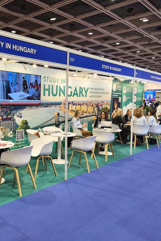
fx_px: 215
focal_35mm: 32
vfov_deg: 58.7
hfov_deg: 39.6
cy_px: 120
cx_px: 34
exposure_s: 1/99.9
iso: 320
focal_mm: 6.18
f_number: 1.65
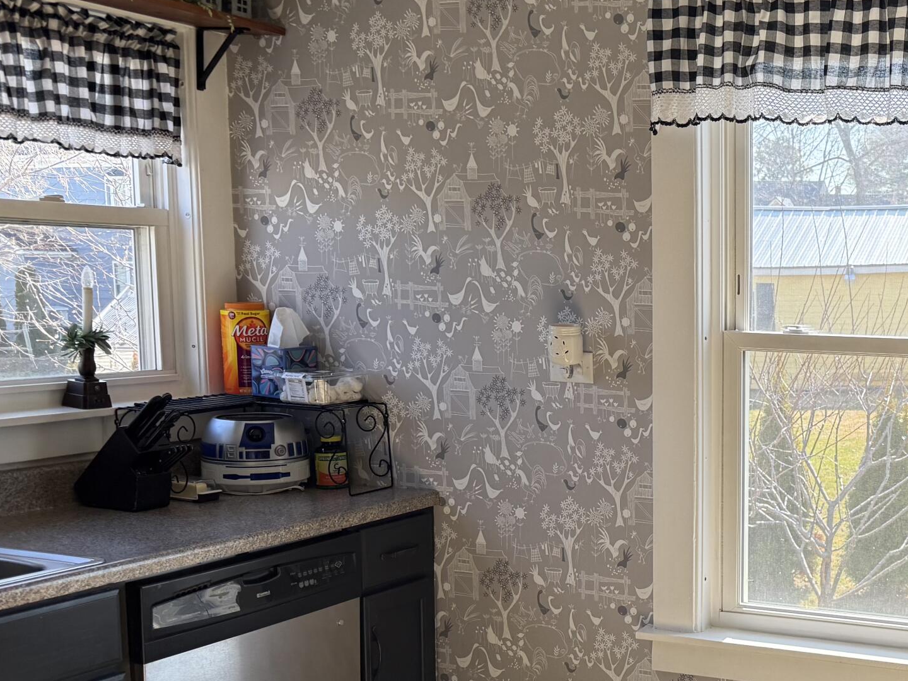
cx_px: 883
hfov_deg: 35.0
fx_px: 1312
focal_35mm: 50
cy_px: 474
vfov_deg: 28.8
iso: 100
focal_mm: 6.76
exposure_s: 1/372
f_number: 1.78
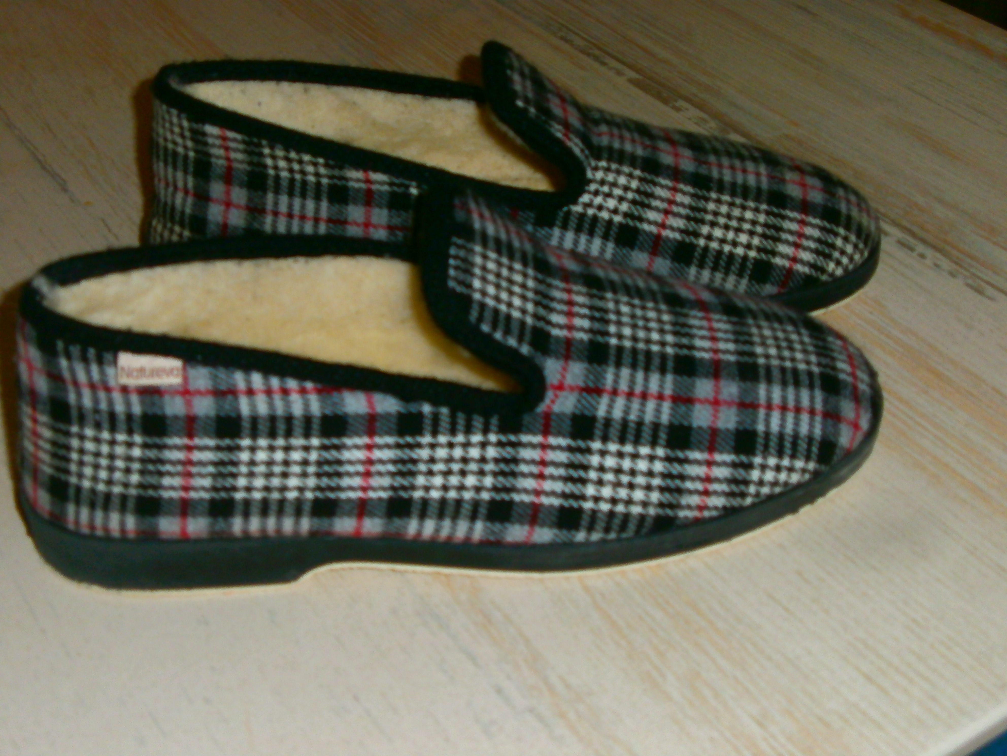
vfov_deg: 27.5
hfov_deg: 36.2
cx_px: 504
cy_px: 378
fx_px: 1542
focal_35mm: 53
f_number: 4.1
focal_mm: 9.4
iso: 125
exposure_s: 1/50
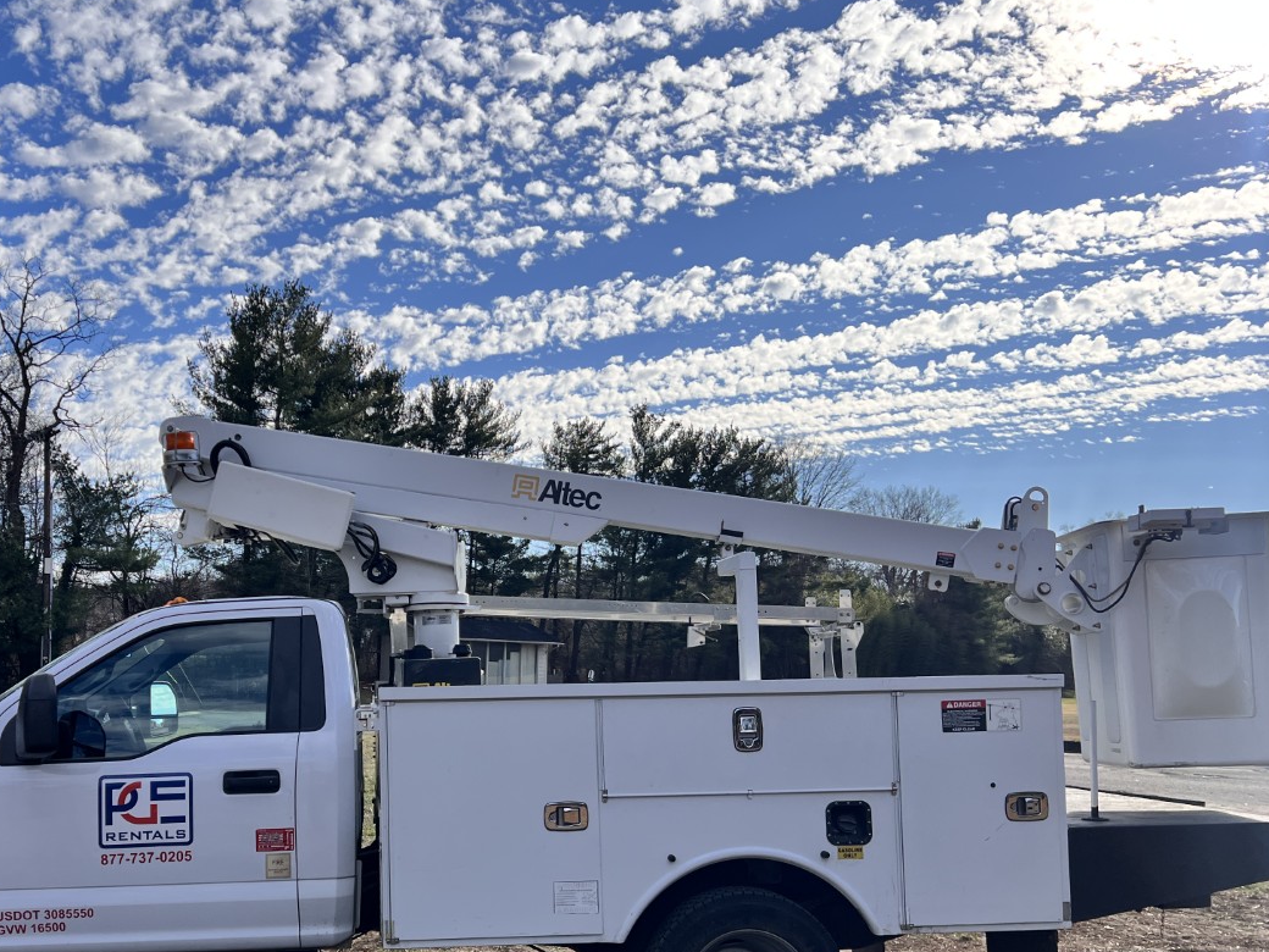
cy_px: 643
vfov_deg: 39.1
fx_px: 1320
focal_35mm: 36
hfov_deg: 50.7
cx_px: 451
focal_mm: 5.7
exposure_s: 1/5319
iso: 50
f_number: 1.5
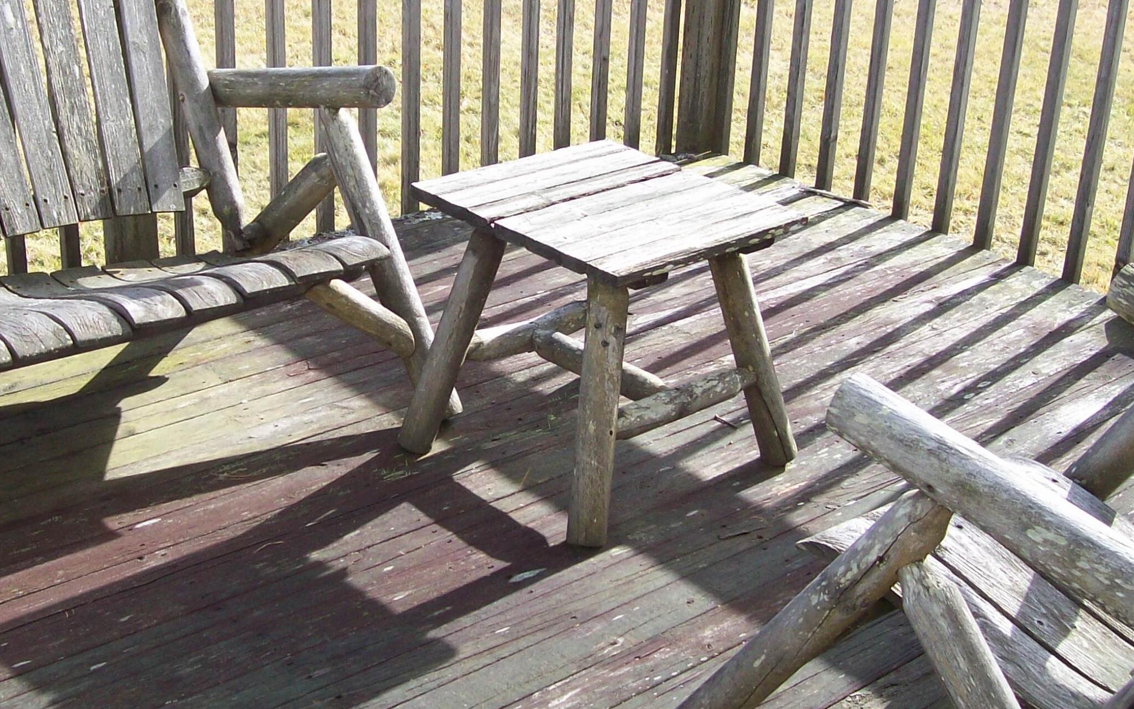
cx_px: 472
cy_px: 300
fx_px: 1731
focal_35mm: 56
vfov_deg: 23.1
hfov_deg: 36.2
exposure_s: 1/429
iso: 80
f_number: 2.7
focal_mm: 6
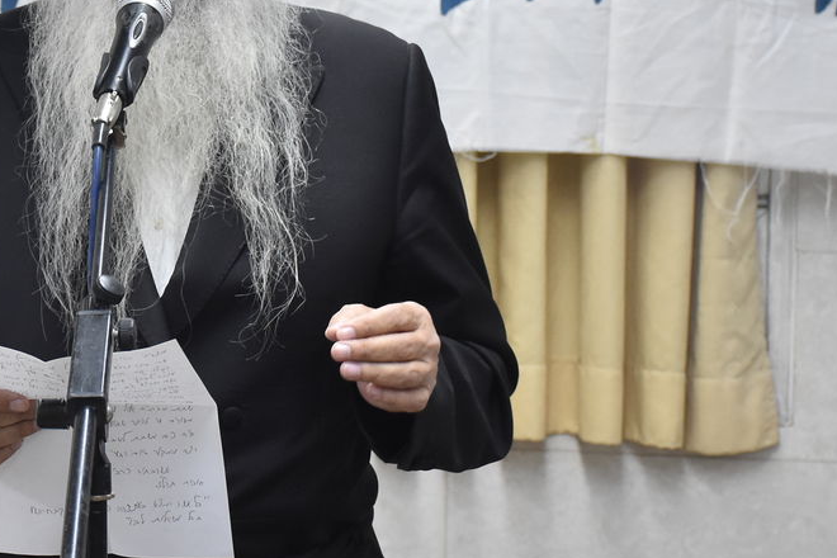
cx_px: 159
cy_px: 112
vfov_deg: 11.3
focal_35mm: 121
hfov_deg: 16.8
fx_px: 2813
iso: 1600
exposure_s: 1/100
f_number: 6.3
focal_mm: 38
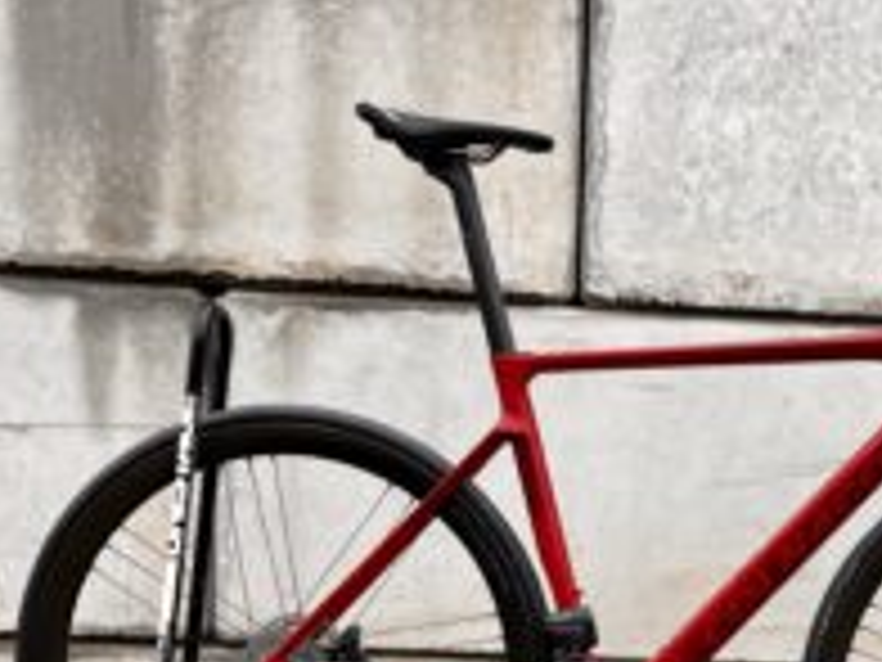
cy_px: 590
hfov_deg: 35.0
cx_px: 711
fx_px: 1350
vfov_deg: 26.6
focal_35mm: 53
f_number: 1.6
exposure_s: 1/452
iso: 50
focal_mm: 5.1
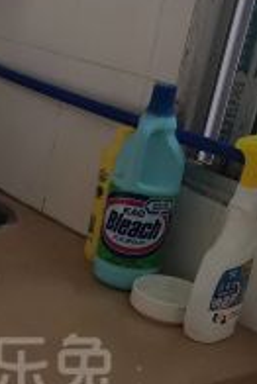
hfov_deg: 19.1
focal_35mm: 68
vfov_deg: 28.5
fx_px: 727
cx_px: -41
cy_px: 345
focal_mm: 2.35
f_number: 2.2
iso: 200
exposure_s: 1/50
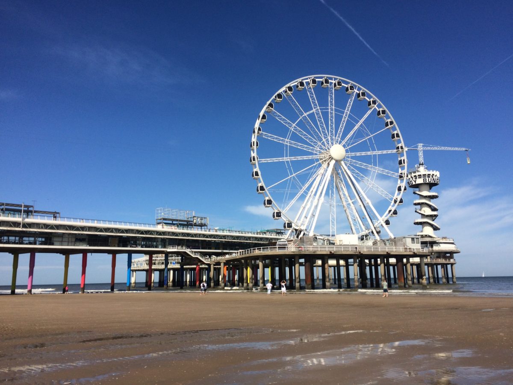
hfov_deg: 61.7
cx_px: 256
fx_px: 430
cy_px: 192
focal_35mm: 29
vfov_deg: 48.2
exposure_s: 1/3165
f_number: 2.2
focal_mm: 4.15
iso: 32
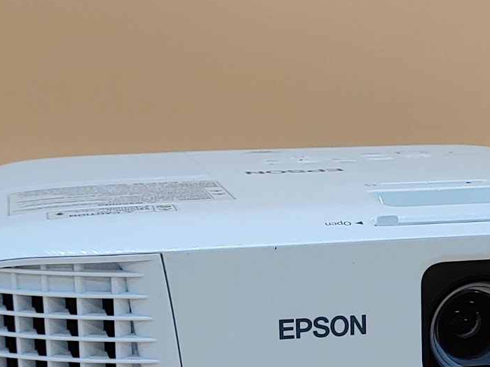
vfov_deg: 14.5
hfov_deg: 19.2
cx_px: 408
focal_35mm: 101
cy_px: 301
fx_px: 1429
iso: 50
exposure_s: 1/120
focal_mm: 4.36
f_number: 1.8
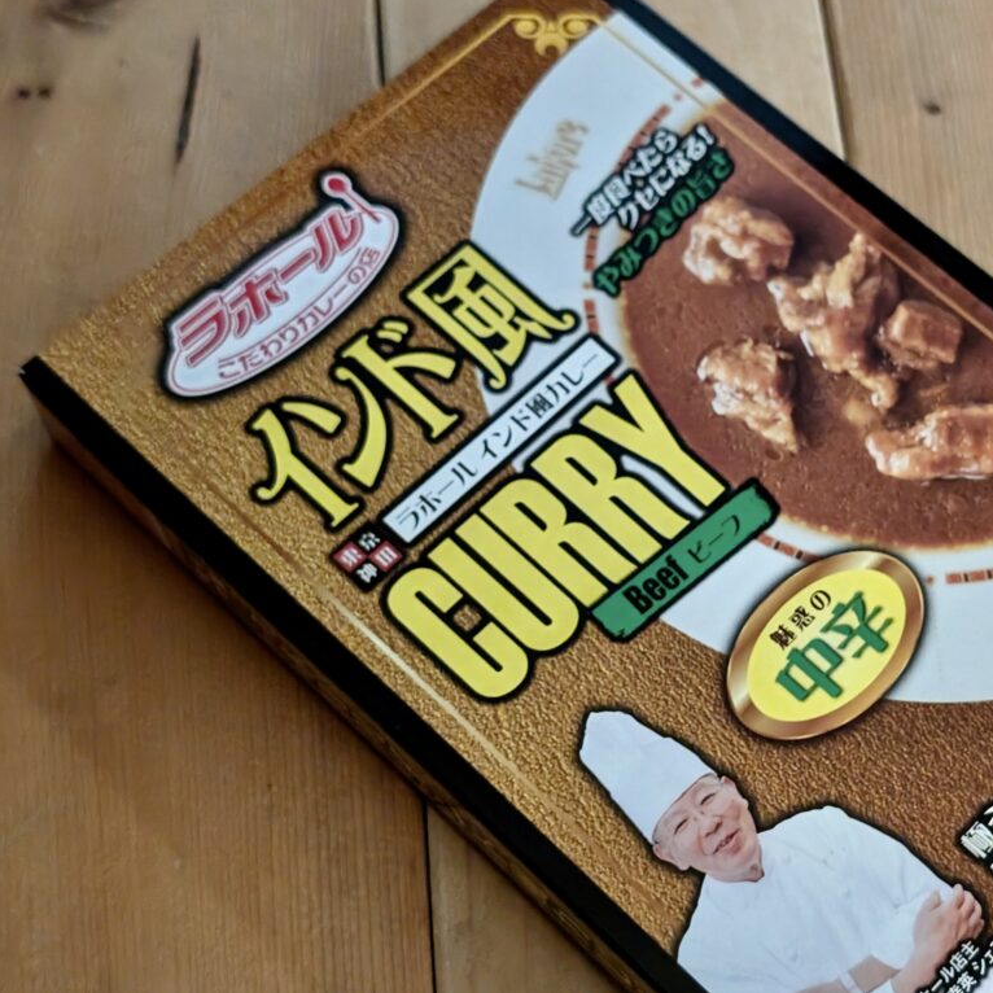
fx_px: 1882
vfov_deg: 29.6
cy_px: 495
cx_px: 661
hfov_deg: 29.4
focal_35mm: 58
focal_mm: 6.9
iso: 2061
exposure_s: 1/100
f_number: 1.68
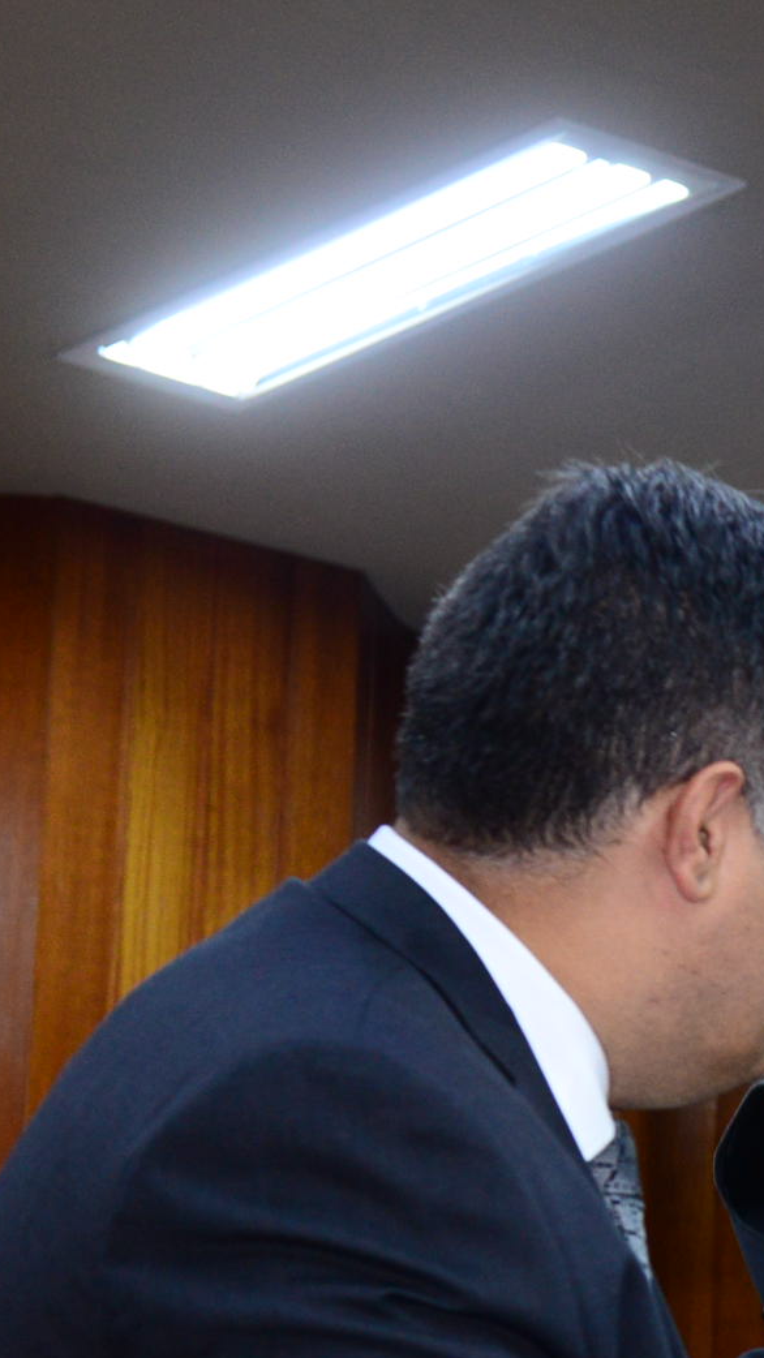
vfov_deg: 17.5
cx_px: 1636
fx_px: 4358
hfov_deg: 9.3
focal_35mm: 121
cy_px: 1173
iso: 1600
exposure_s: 1/60
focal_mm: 40
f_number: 4.5
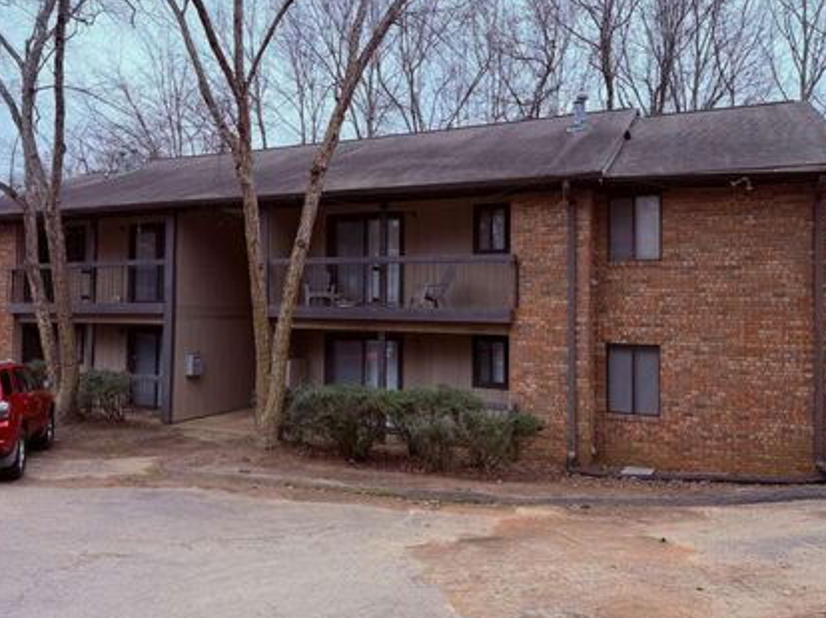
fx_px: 692
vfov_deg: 48.2
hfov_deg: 61.5
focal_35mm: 29
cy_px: 288
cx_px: 363
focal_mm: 6.76
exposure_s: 1/171
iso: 80
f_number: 1.78
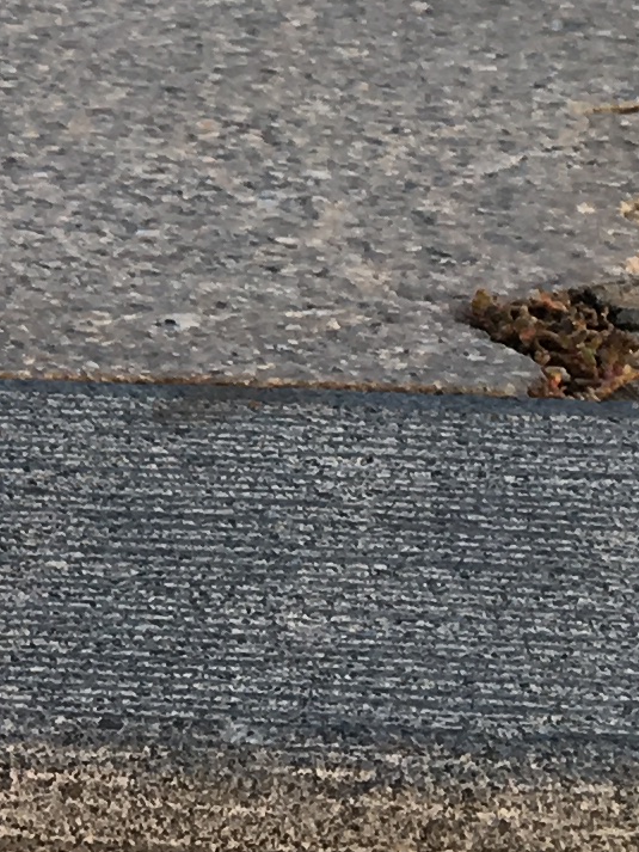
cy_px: -296
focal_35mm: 164
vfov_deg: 11.7
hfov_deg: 8.4
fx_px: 4035
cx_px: -793
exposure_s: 1/173
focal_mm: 4.15
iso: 25
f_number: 2.2
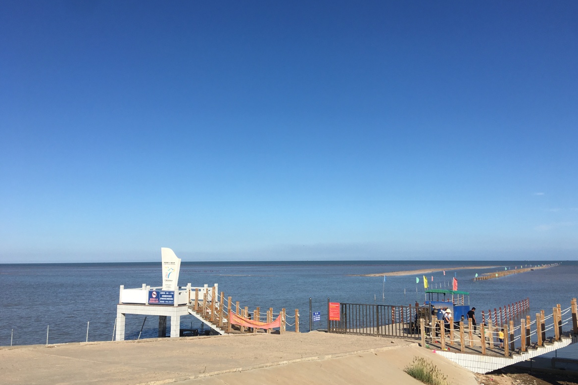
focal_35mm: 31
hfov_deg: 60.3
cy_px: 197
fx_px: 498
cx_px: 293
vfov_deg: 42.3
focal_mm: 4.15
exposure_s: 1/2653
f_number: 2.2
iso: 25
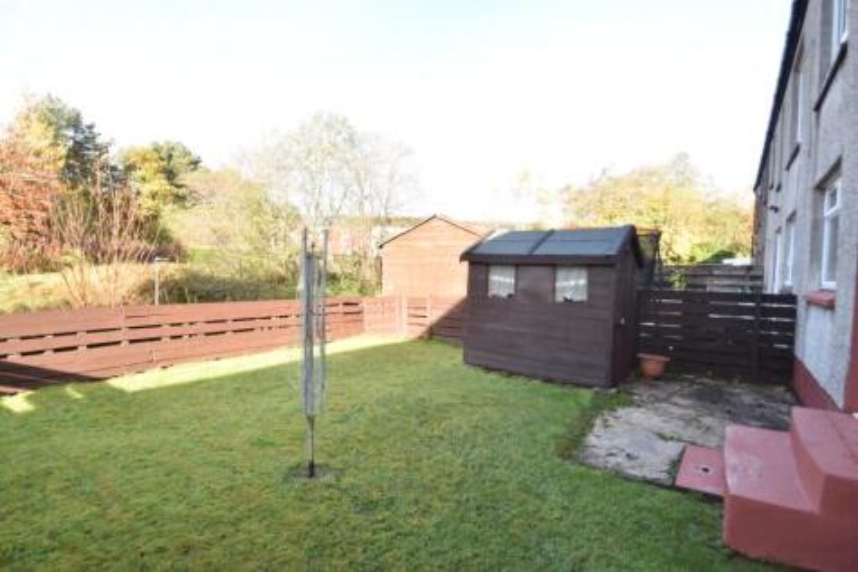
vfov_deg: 67.3
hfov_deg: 90.0
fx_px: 429
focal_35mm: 18
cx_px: 429
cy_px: 286
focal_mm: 12
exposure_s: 1/125
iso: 100
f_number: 4.5
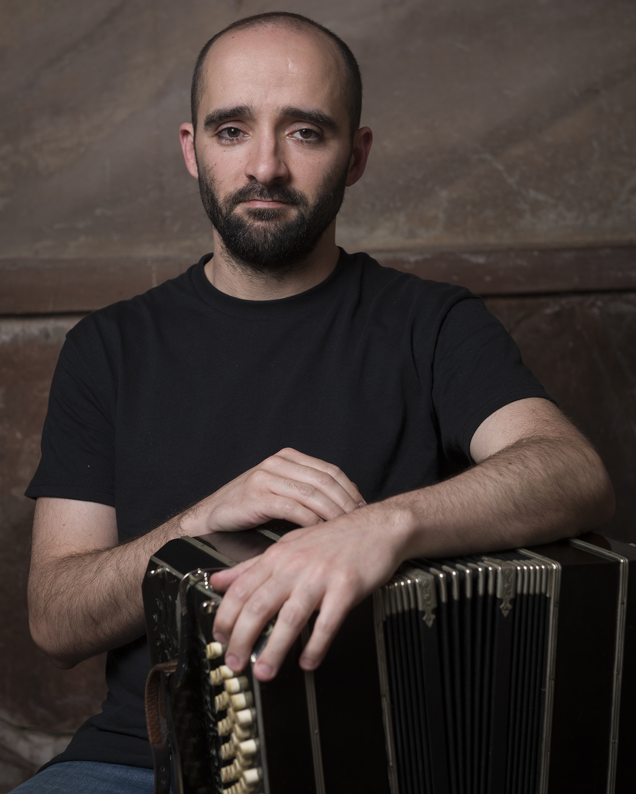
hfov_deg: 21.9
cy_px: 397
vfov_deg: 27.1
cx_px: 318
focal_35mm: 70
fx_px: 1647
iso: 100
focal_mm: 62
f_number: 5.6
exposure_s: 1/250
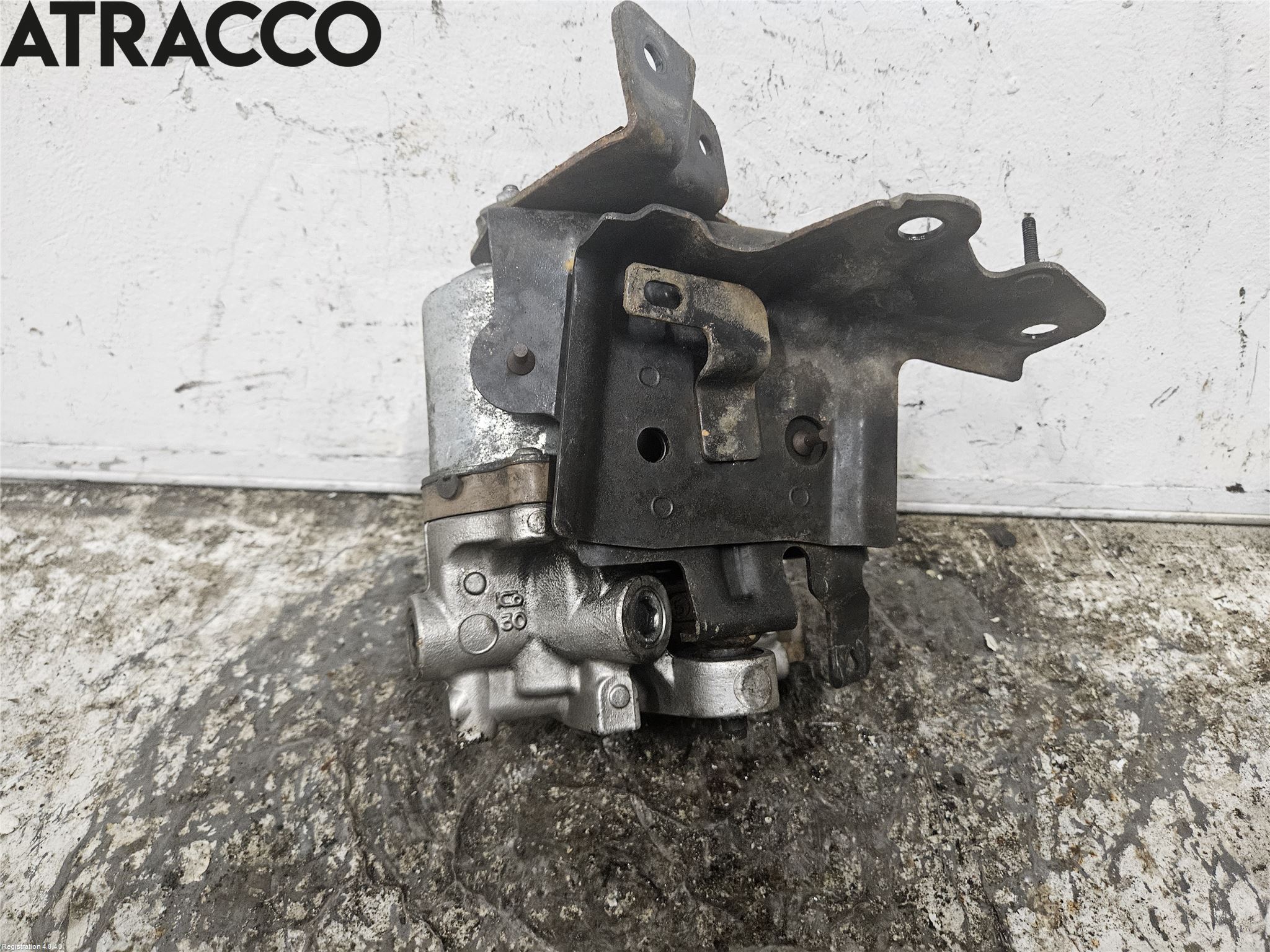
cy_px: 476
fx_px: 844
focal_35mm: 23
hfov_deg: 73.9
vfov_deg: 58.9
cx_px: 635
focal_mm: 5.4
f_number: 1.8
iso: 500
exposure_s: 1/100
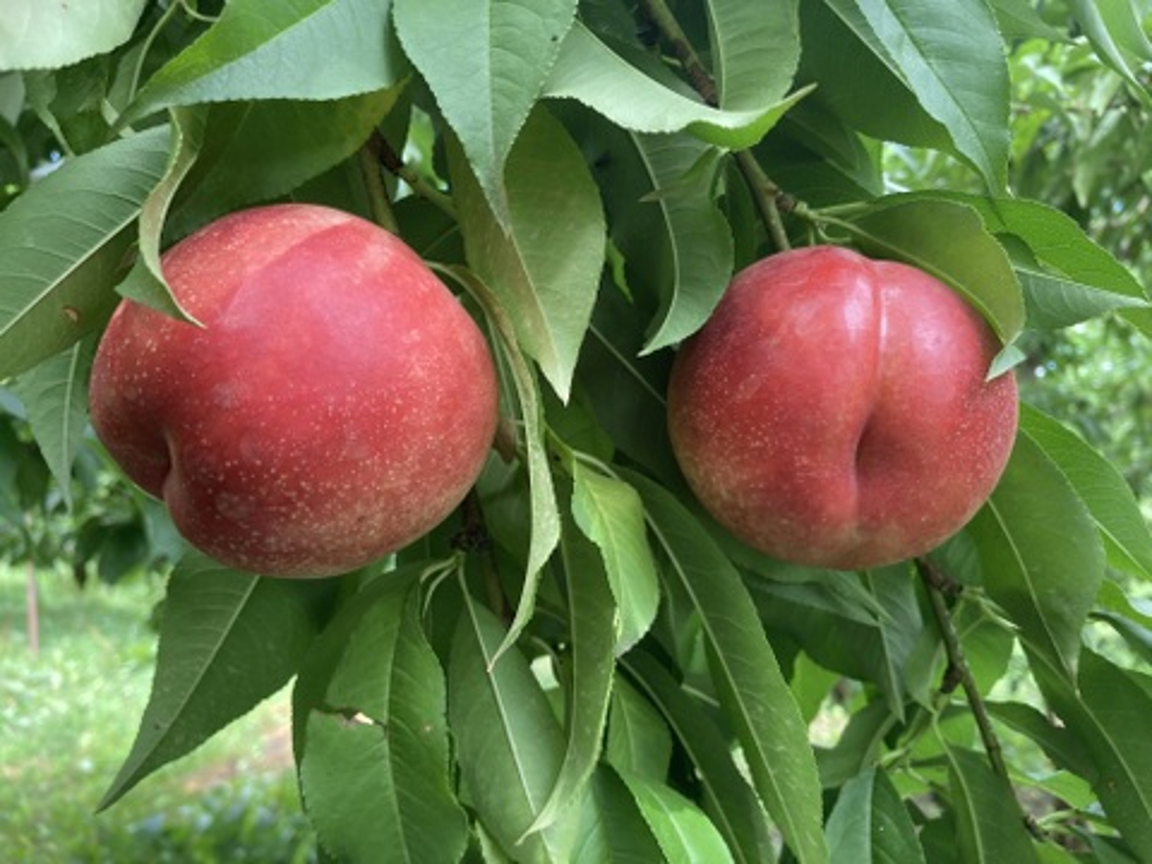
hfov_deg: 63.4
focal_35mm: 28
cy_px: 432
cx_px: 576
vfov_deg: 49.7
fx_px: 932
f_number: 1.8
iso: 64
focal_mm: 3.99
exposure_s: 1/121
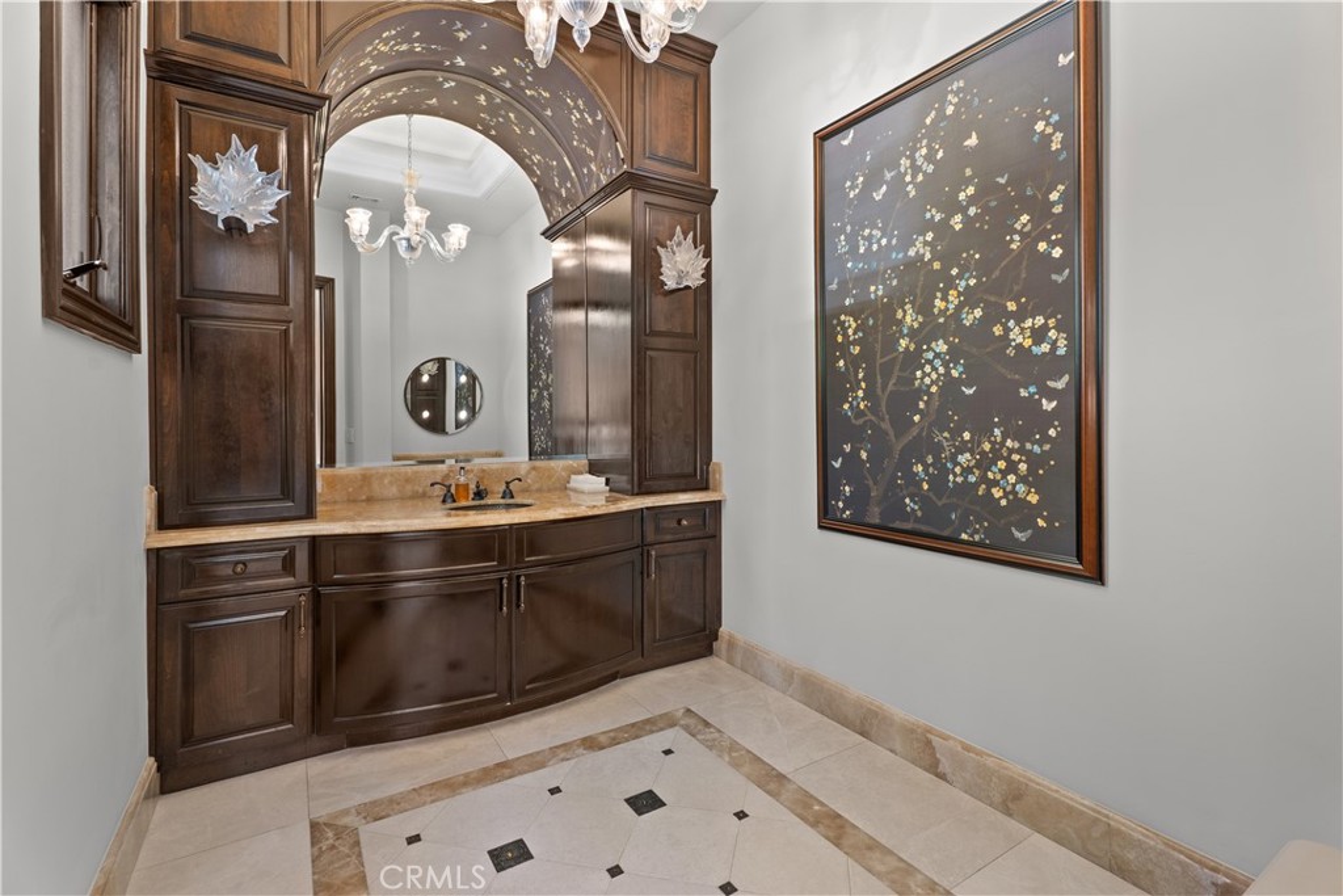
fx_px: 597
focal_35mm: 16
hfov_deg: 96.7
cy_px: 448
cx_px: 672
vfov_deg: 73.8
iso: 800
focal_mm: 16
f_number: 8
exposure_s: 1/1.67
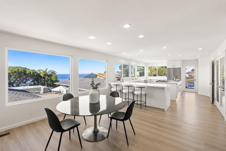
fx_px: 100
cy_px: 76
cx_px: 113
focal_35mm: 16
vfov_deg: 73.8
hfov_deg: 96.7
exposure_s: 1/15
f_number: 8
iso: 500
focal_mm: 16
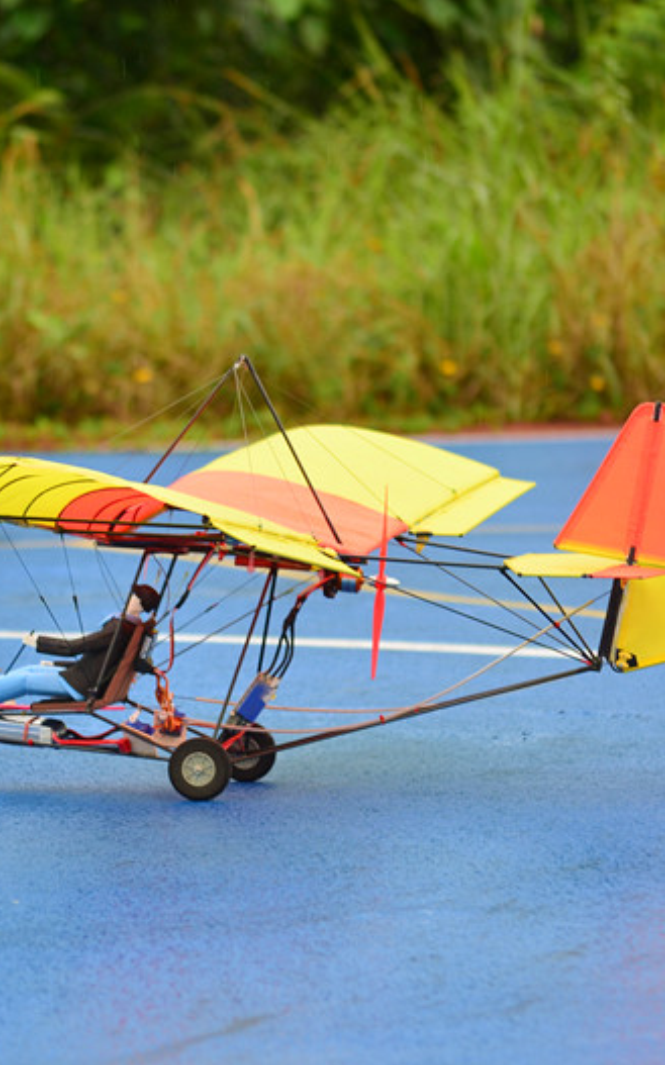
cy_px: 532
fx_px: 6182
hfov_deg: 6.2
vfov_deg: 9.8
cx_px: 212
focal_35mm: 213
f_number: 4.5
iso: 100
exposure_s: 1/200
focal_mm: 92
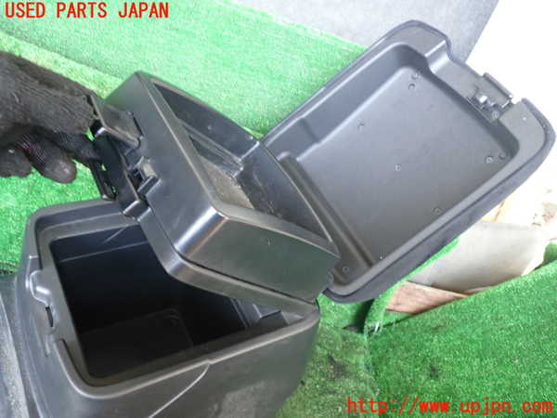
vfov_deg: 46.8
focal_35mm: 30
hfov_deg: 60.0
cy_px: 209
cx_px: 278
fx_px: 483
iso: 320
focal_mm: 5.4
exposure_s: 1/30
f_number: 2.3
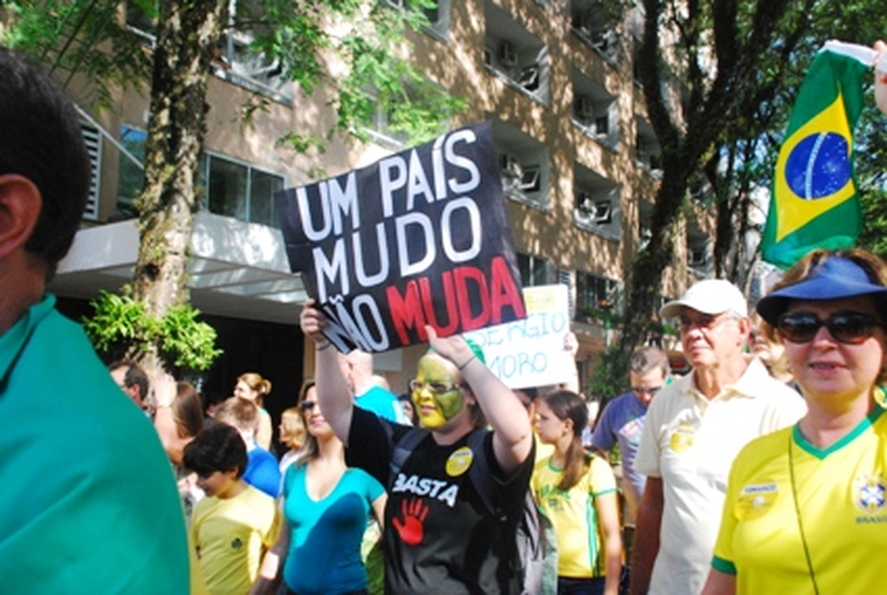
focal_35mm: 33
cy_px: 298
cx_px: 444
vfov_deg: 40.1
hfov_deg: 57.1
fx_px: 814
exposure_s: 1/2000
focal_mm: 22
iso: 1600
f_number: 4.5
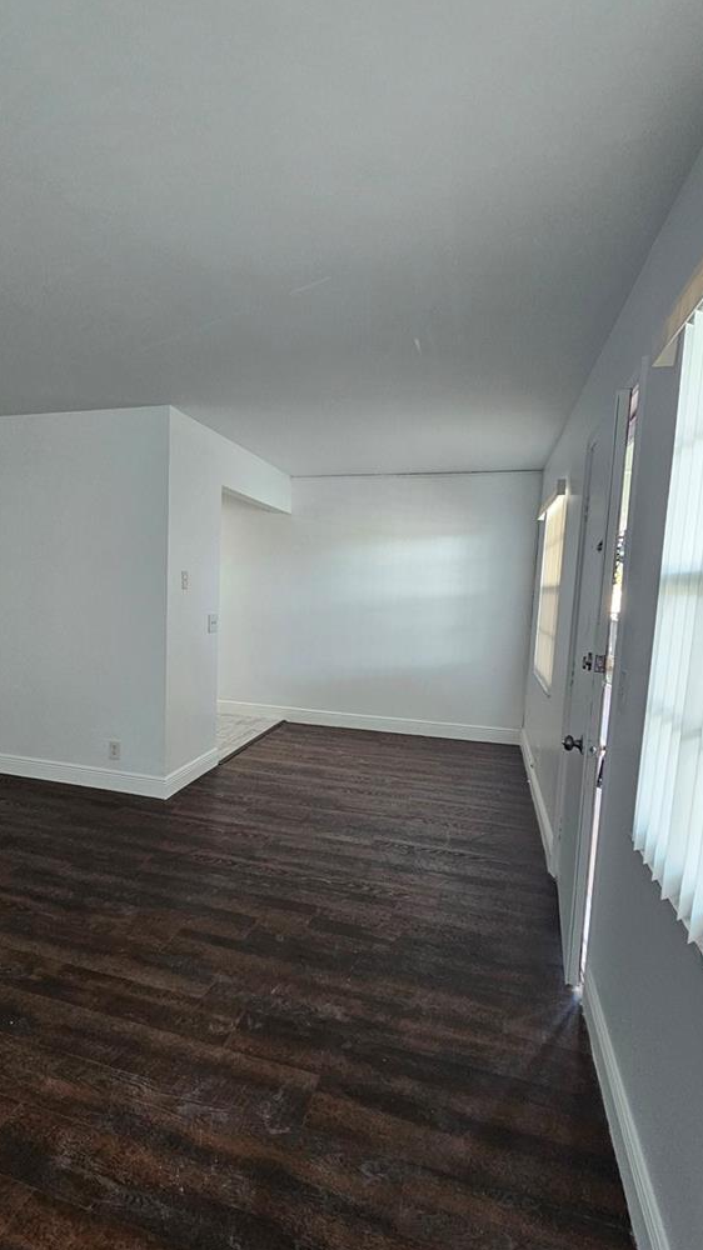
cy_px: 645
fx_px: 564
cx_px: 274
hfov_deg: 63.2
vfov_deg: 95.9
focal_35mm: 17
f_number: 2.2
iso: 250
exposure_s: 1/77.4
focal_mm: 2.2
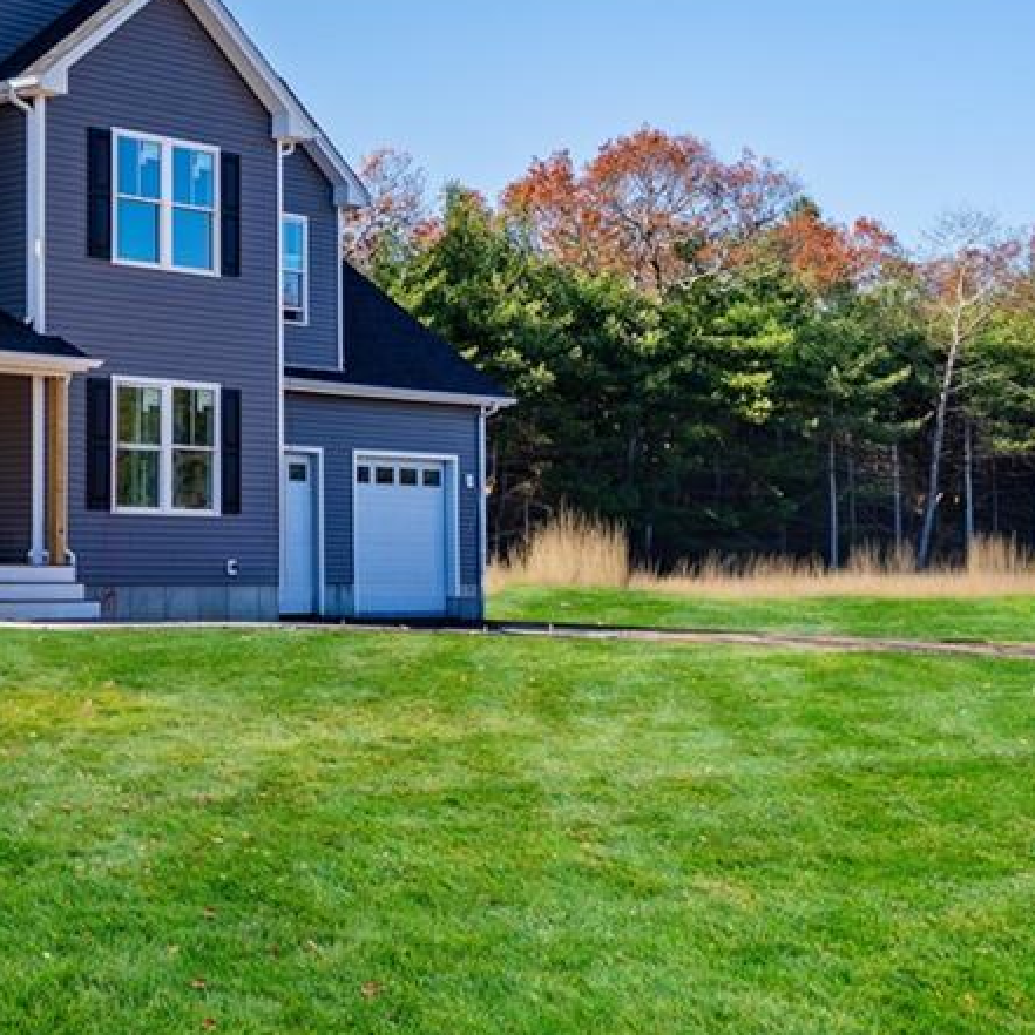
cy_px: 392
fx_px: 2334
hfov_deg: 23.8
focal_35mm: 69
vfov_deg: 24.9
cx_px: -21
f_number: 9
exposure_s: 1/125
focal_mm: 35
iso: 100
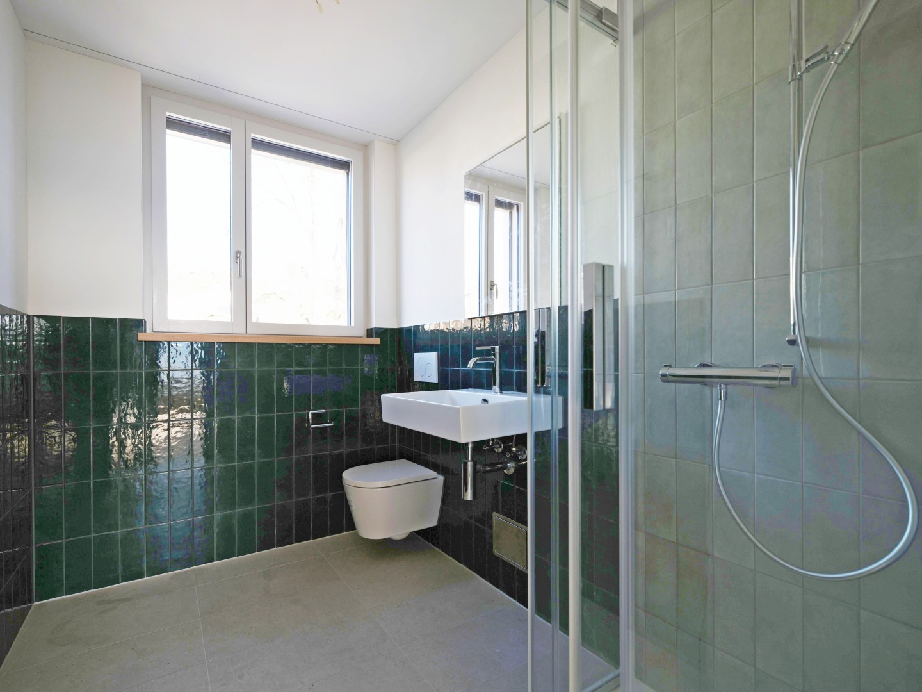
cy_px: 346
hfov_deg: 94.5
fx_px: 426
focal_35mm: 16
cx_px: 461
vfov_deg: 78.1
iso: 125
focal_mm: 20
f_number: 4
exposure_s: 1/100
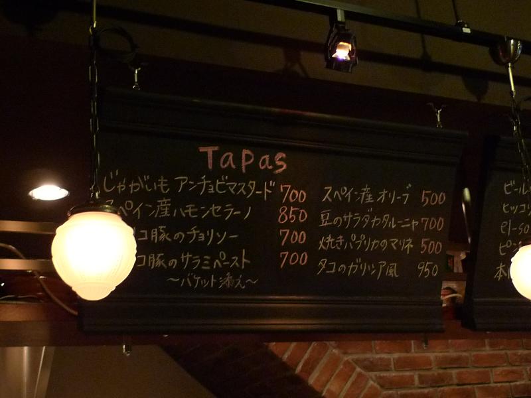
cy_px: 199
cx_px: 266
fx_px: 828
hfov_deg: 35.5
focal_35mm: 54
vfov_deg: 27.0
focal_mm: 6.3
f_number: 2.2
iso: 400
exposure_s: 1/15
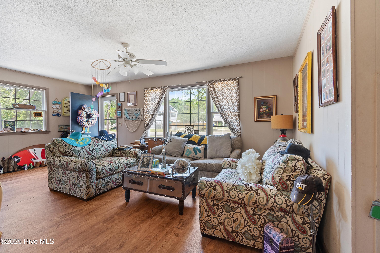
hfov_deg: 100.4
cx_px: 190
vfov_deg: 77.3
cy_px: 126
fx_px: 158
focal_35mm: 15
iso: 100
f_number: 4.5
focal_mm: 10
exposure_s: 1/5
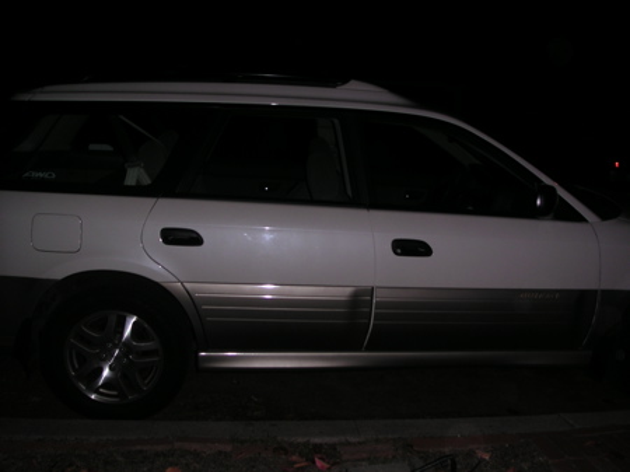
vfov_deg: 37.7
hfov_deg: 49.0
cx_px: 315
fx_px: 691
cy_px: 236
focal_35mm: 38
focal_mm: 6
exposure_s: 1/45
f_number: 2.8
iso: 50
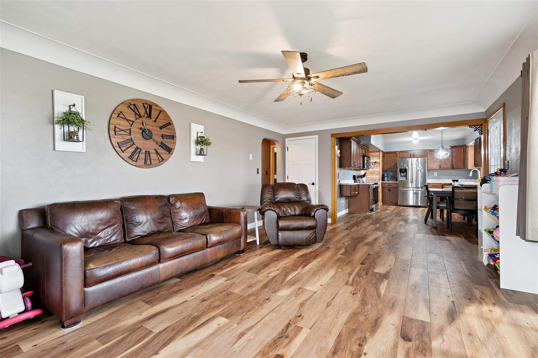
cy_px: 179
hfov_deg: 96.7
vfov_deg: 73.7
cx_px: 269
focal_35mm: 16
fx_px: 239
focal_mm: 16
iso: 400
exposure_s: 1/4
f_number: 8
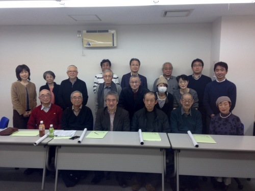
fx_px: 243
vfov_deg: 42.9
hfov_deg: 55.4
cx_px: 128
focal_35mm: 33
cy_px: 96
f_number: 2.4
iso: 50
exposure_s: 1/40
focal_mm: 4.12
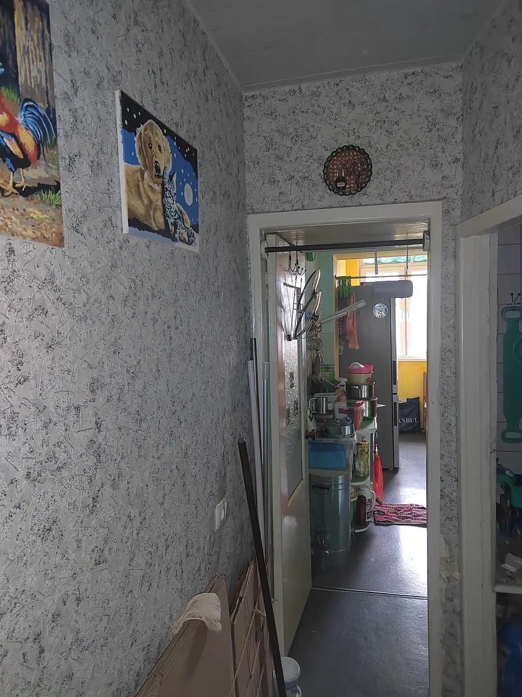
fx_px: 462
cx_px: 261
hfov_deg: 58.9
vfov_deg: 73.9
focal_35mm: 23
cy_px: 348
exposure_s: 1/50
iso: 2441
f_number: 1.9
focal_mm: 5.52
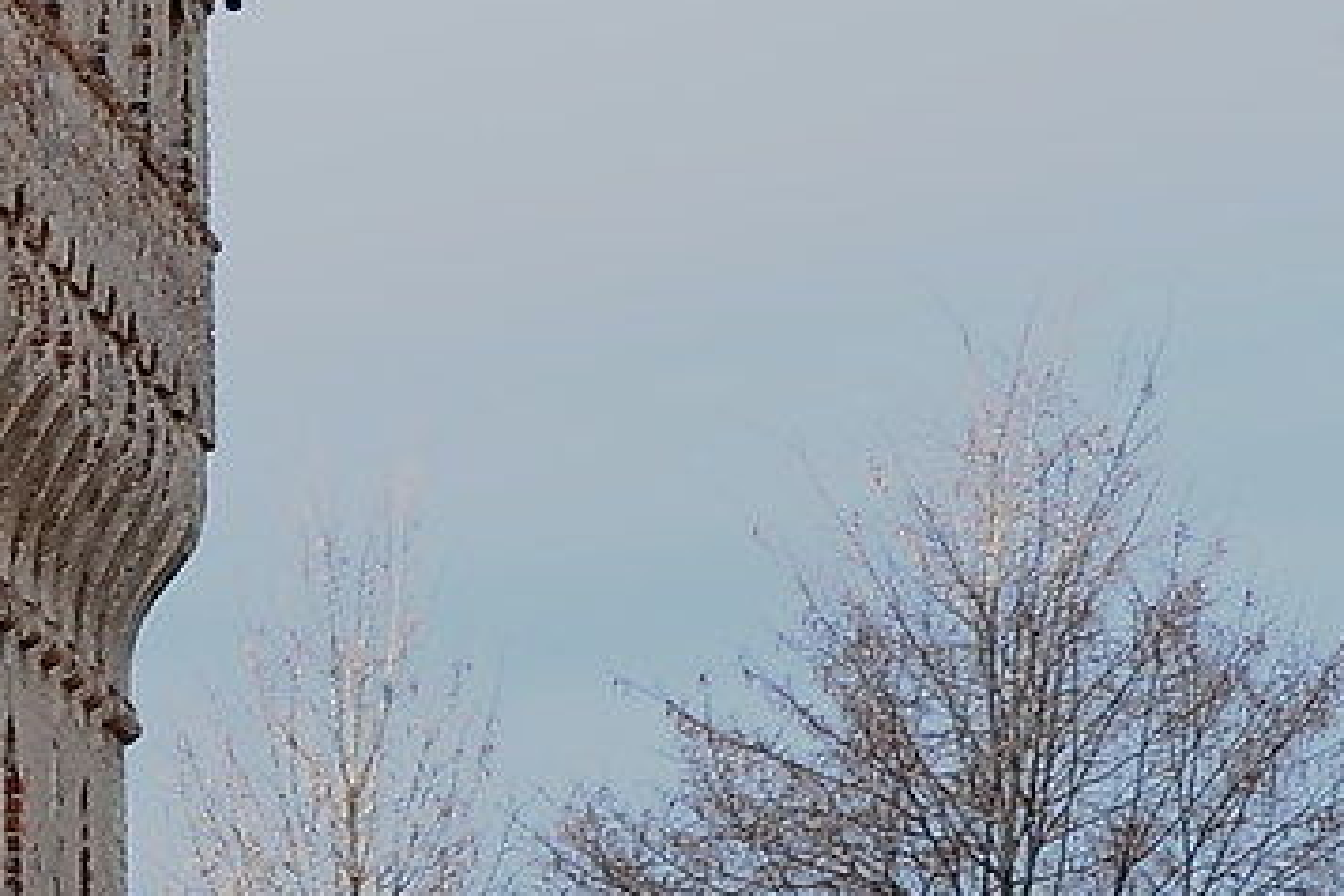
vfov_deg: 4.0
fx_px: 12543
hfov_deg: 6.1
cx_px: -429
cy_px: 1943
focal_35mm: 336
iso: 200
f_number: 11
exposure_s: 1/40
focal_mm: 50
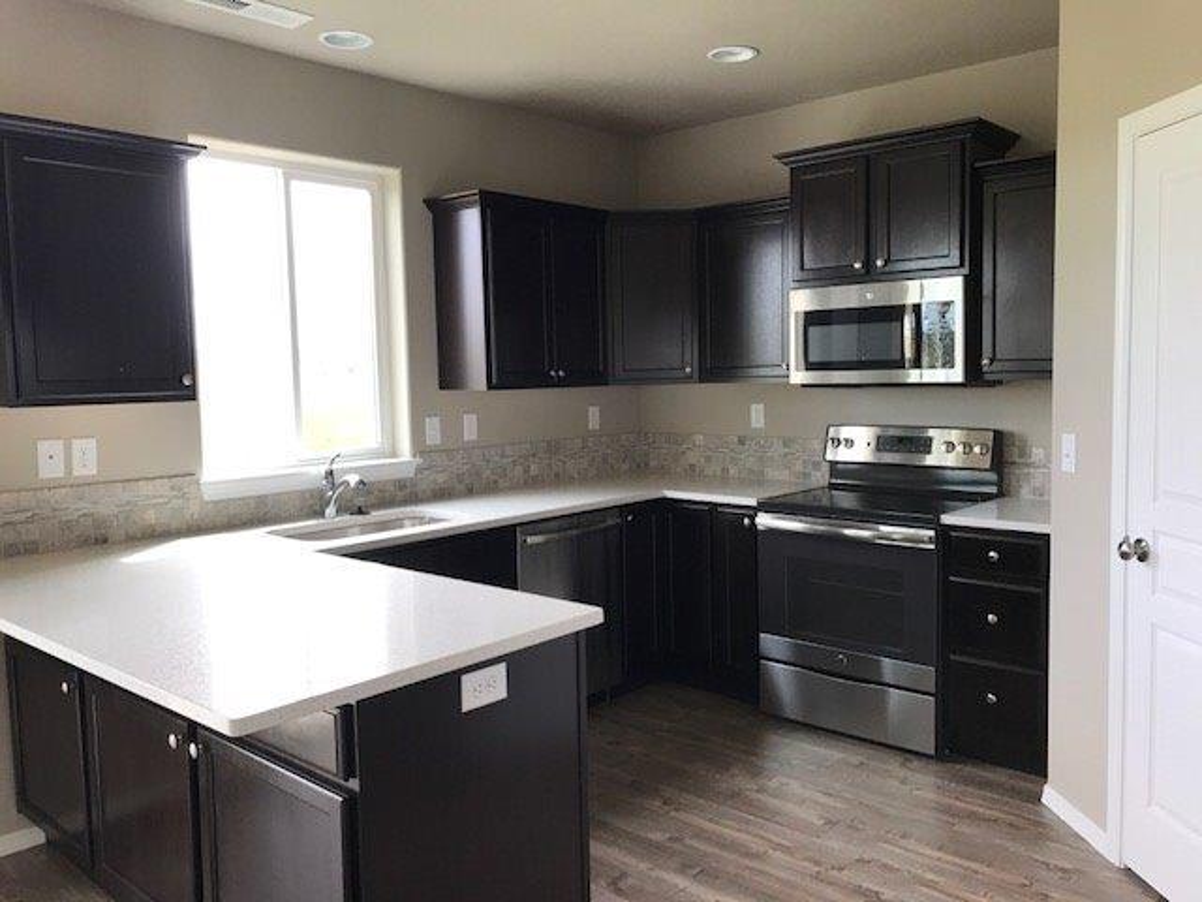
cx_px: 601
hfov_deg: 63.4
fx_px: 972
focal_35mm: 28
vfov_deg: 49.7
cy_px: 451
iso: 40
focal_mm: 3.99
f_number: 1.8
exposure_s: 1/120
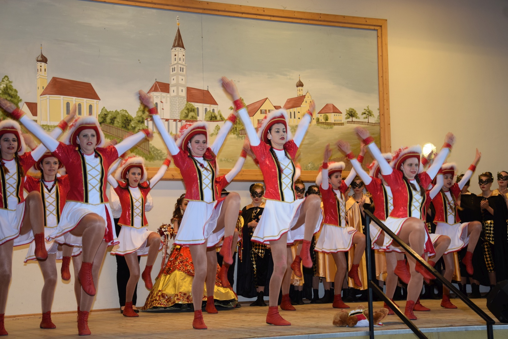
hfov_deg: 29.9
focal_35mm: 68
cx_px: 254
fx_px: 952
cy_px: 170
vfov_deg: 20.2
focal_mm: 45
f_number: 5.6
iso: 400
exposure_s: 1/60
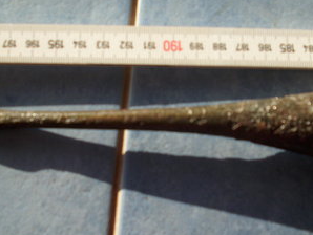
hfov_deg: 36.7
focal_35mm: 52
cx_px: 176
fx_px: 471
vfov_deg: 28.0
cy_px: 100
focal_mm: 6.2
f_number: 2.8
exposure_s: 1/369
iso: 50
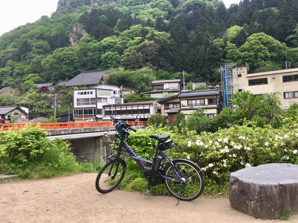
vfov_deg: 48.2
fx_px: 250
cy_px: 112
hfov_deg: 61.7
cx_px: 149
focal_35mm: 29
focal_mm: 4.15
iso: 25
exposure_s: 1/434
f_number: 2.2
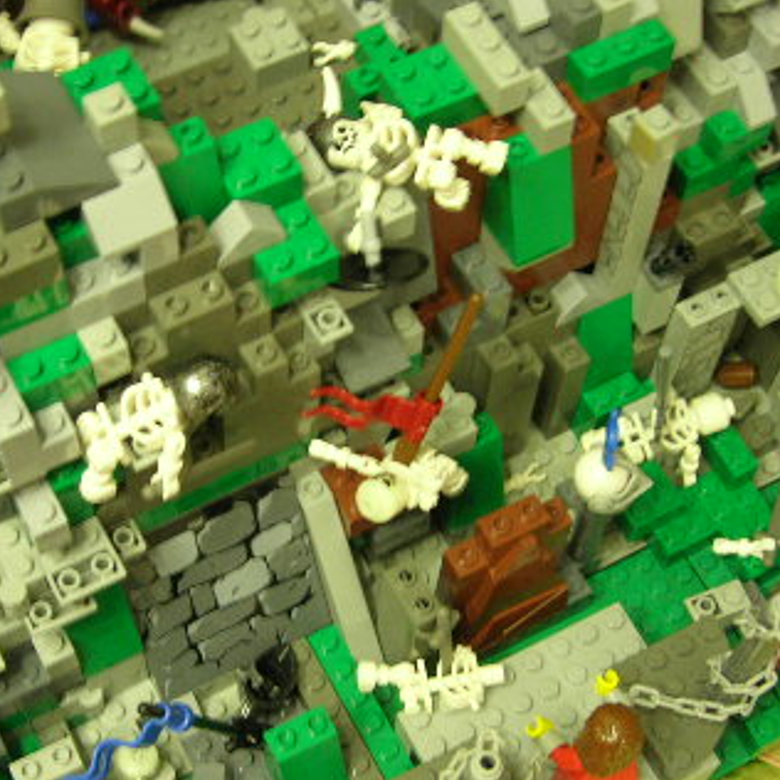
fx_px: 1734
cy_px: 491
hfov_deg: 25.2
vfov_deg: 25.3
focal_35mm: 68
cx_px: 272
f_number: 2.8
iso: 104
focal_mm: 7.8
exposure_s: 1/3.7
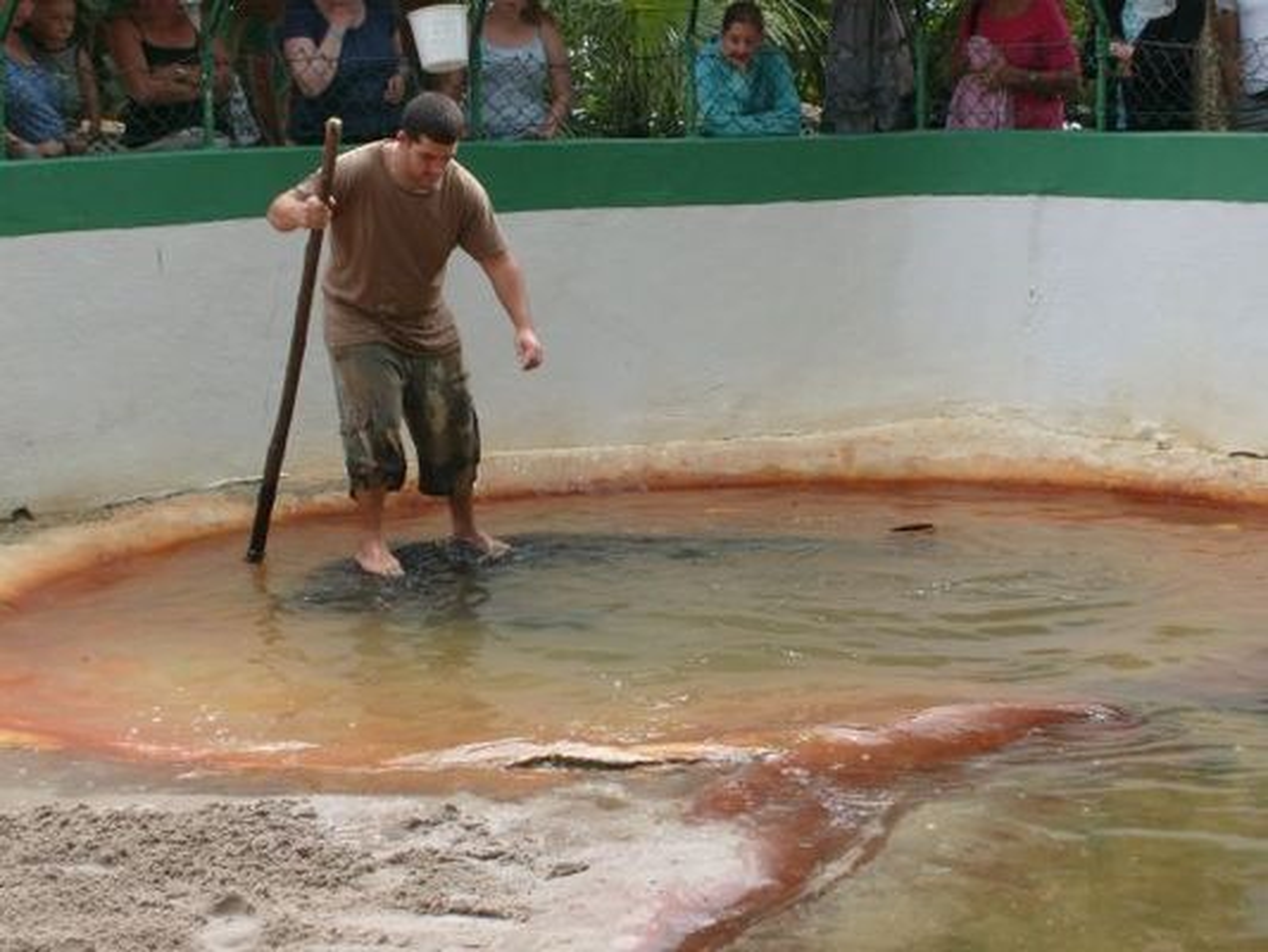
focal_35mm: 81
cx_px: 634
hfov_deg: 24.1
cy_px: 476
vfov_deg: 18.2
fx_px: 2968
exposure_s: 1/125
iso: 80
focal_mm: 13.7
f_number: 4.2
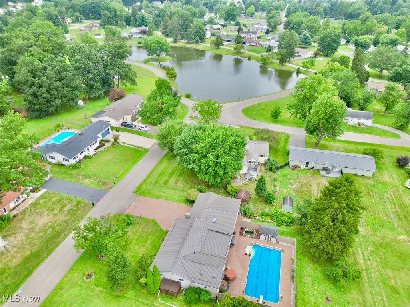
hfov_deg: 71.6
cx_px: 205
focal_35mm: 24
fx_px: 284
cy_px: 154
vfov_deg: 56.8
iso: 100
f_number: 1.7
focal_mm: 6.72
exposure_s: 1/800
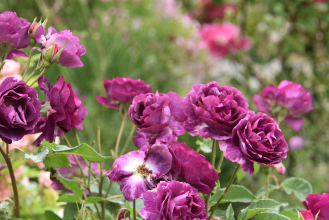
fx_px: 1599
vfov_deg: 7.8
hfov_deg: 11.7
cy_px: 117
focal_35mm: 175
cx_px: 92
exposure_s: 1/250
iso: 200
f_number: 5.6
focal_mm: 78
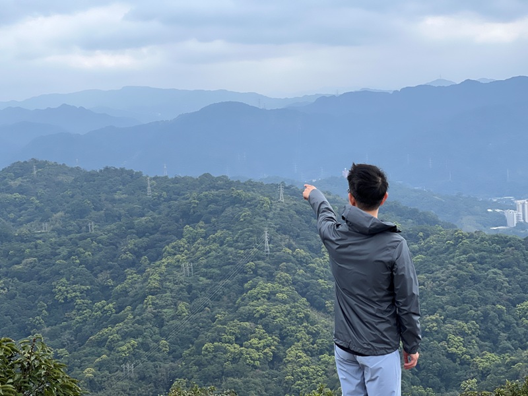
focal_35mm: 77
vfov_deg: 19.1
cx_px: 264
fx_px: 1174
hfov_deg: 25.3
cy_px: 198
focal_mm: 9
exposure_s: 1/424
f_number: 2.8
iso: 32
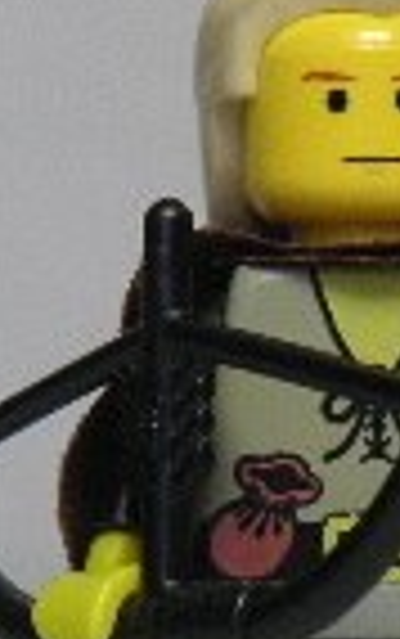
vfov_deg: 6.2
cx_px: 357
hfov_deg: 3.9
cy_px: 432
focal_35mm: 340
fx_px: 5918
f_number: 3.6
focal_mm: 16.5
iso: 80
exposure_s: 1/90
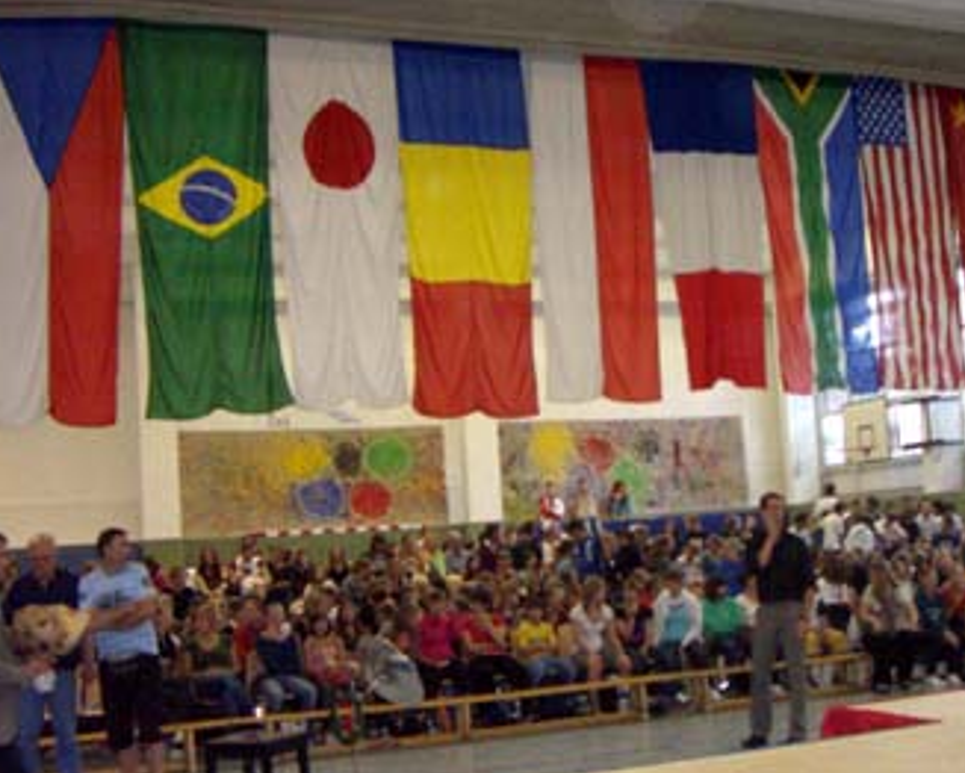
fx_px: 1457
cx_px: 590
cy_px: 398
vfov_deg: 29.7
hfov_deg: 36.5
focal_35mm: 51
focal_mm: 6.2
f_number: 2.7
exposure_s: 1/60
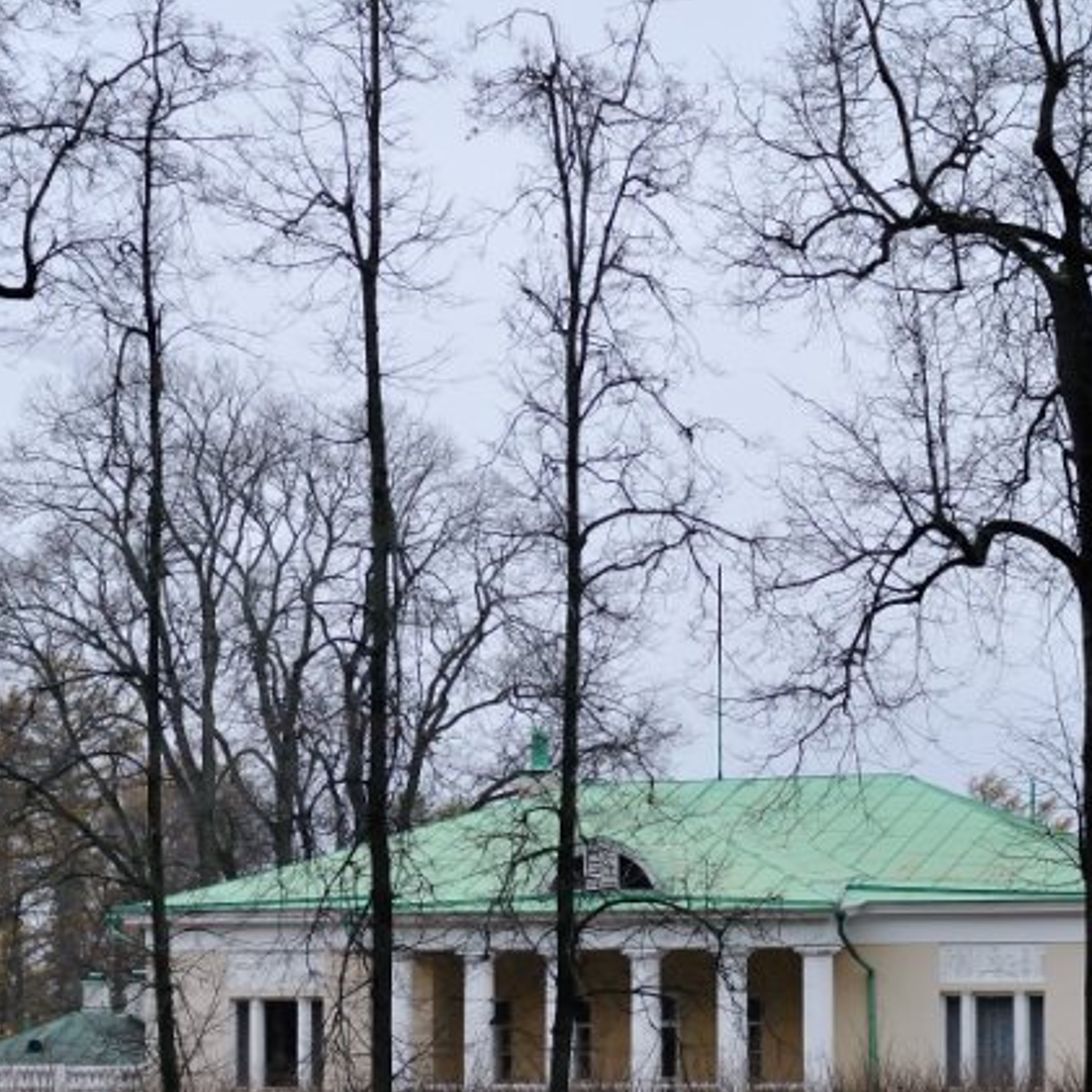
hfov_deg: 12.8
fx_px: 4854
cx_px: 521
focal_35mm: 136
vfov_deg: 12.8
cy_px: 629
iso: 800
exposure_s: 1/200
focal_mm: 50
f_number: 2.8
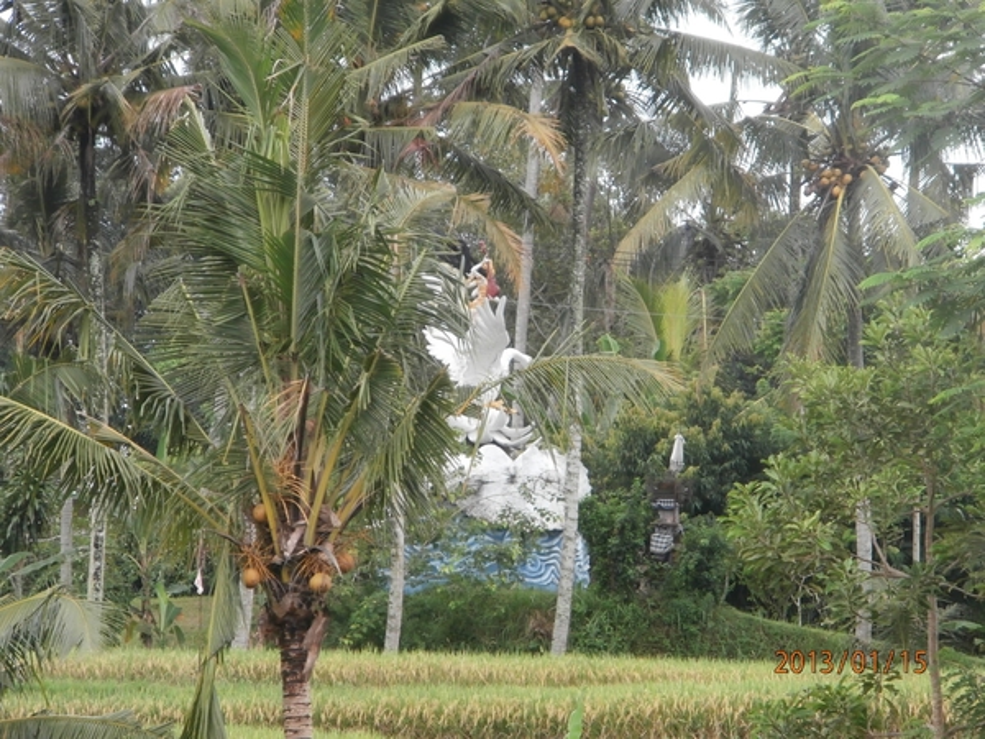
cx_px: 492
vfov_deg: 6.2
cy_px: 370
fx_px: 6829
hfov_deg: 8.2
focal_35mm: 240
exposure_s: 1/160
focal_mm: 42
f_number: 5.8
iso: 200
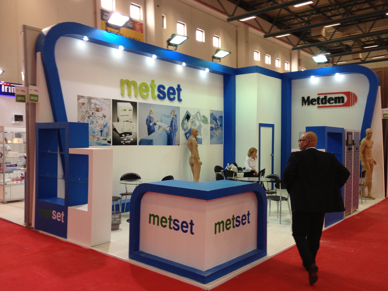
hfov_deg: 52.6
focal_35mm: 35
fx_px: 392
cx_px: 194
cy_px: 146
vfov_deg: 40.7
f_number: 2.4
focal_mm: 4.28
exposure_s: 1/120
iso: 100
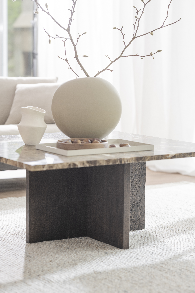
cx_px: 98
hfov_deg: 16.1
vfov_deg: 23.9
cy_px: 146
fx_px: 691
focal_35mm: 85
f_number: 3.5
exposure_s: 1/80
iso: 80
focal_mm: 85
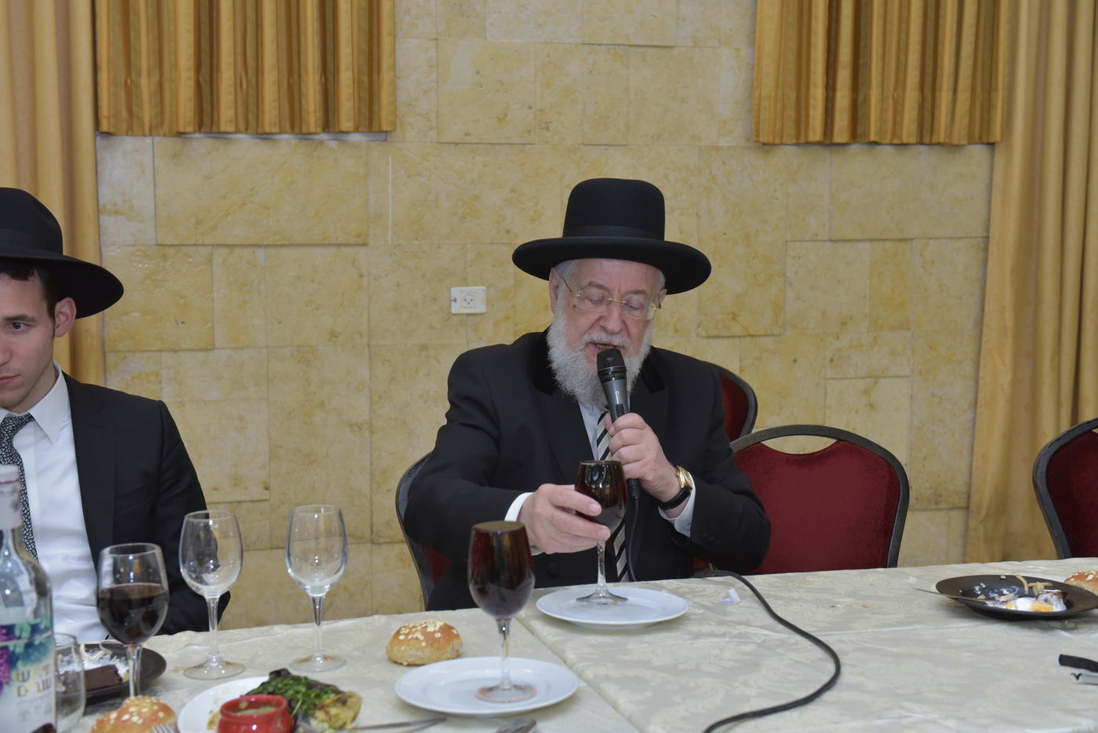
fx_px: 1525
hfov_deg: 39.6
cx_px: 549
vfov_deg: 27.0
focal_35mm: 50
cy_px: 366
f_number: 5.6
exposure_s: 1/200
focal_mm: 50
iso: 2500
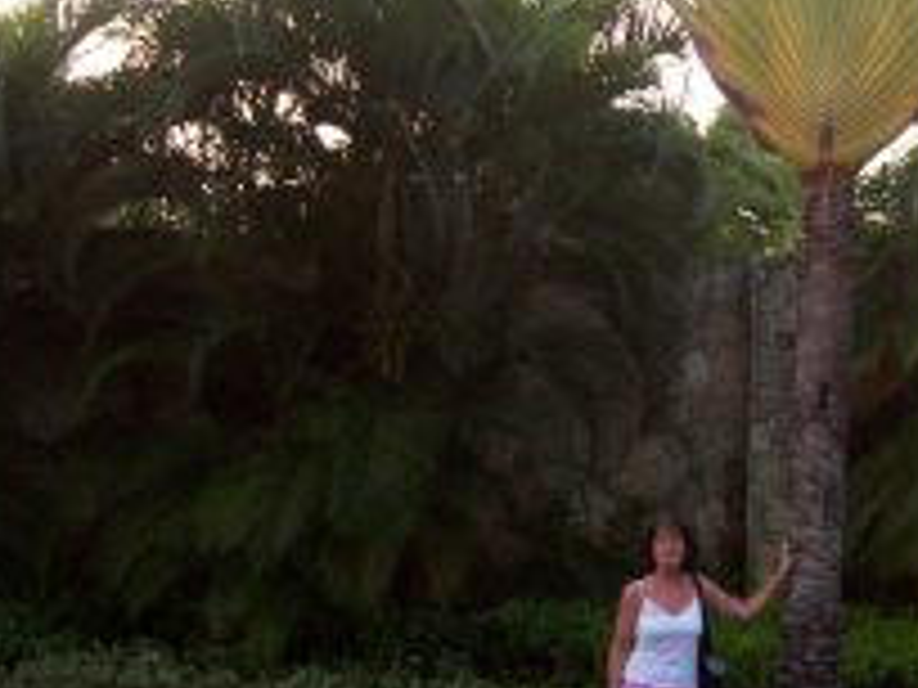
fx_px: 1989
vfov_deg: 19.5
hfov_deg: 25.1
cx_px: 842
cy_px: 205
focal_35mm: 75
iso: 140
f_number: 2.7
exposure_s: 1/112
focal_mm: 5.6
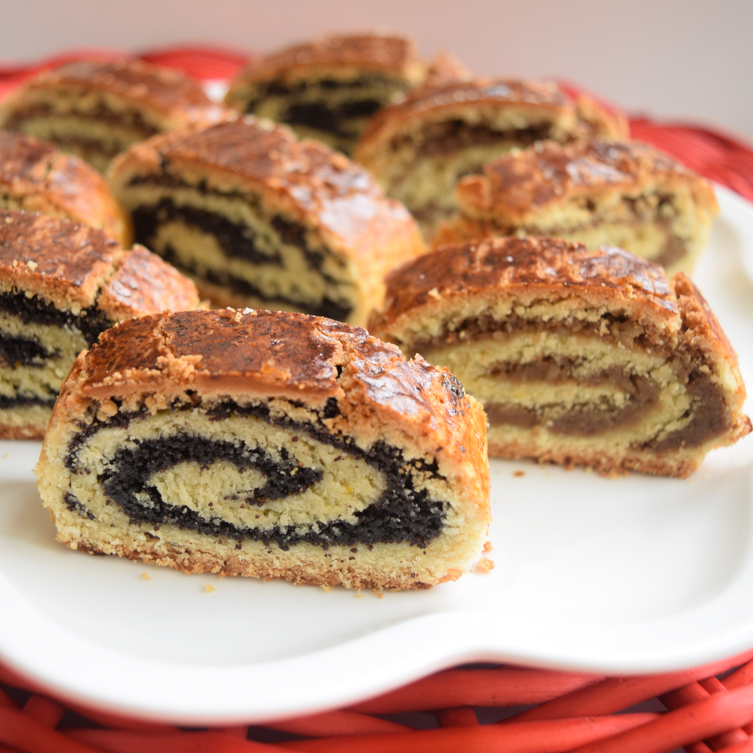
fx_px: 1132
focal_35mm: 46
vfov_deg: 36.8
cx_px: 289
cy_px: 376
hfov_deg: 36.6
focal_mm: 24
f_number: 4
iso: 100
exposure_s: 1/50
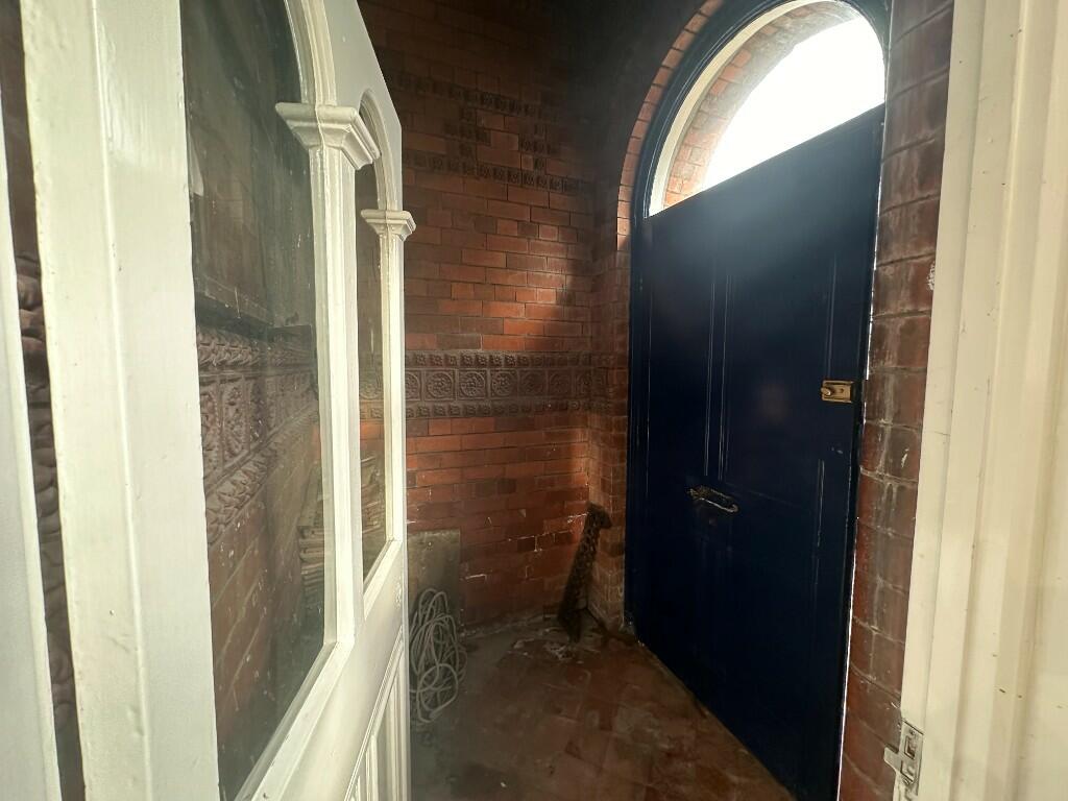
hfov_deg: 102.1
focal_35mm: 14
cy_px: 400
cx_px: 534
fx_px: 432
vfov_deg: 85.7
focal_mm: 2.22
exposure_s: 1/50
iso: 250
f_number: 2.2
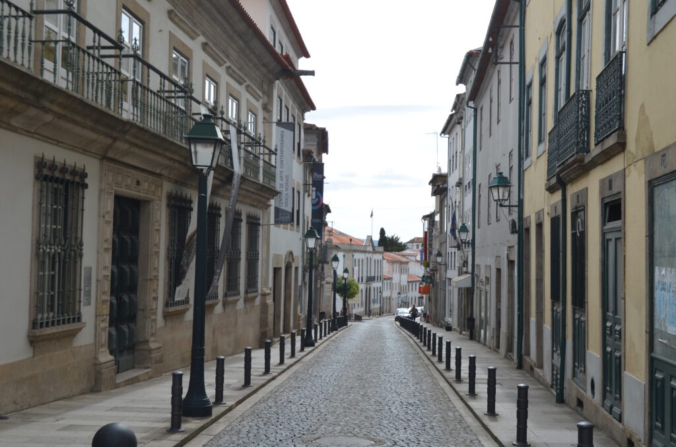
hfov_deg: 42.4
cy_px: 224
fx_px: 871
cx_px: 338
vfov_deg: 28.8
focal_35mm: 46
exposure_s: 1/250
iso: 125
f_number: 8
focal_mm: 31
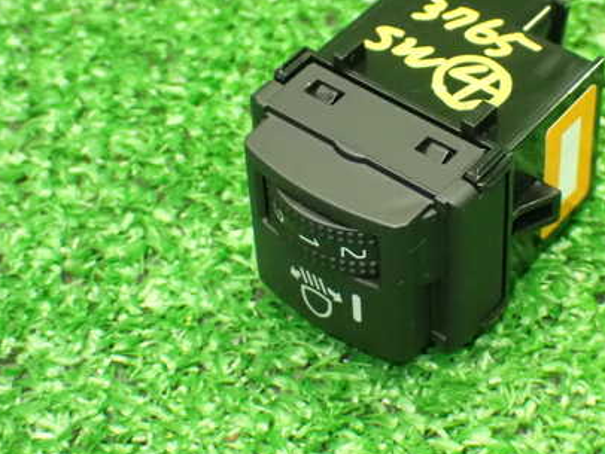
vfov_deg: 14.9
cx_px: 423
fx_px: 1731
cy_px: 165
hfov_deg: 19.7
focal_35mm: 99
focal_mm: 11.88
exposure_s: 1/50
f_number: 3.8
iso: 1600
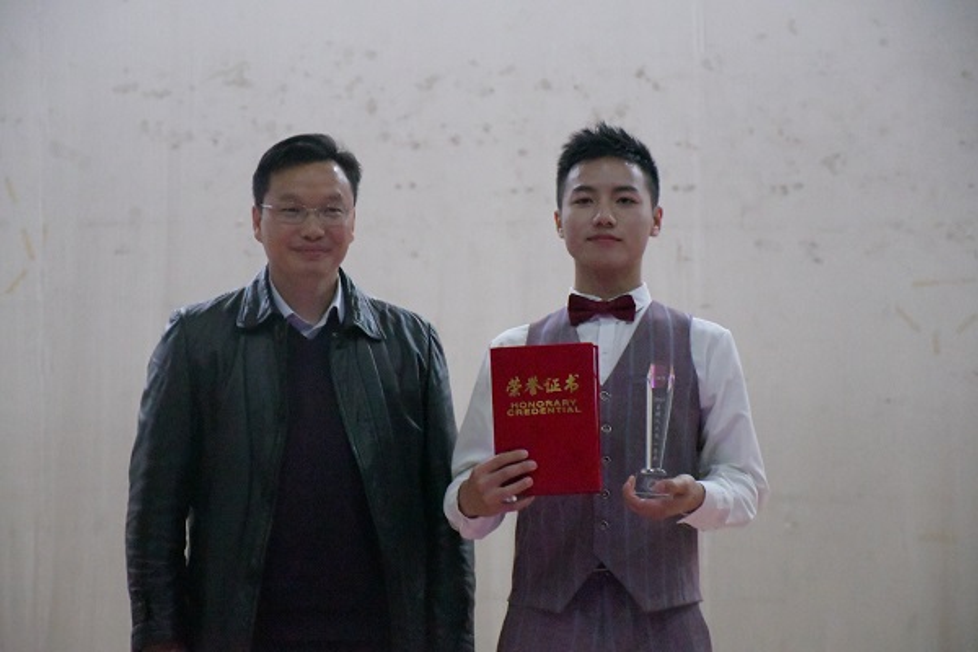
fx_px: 3667
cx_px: 489
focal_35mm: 135
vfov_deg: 10.2
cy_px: 326
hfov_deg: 15.2
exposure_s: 1/200
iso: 25600
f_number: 5.6
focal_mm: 90
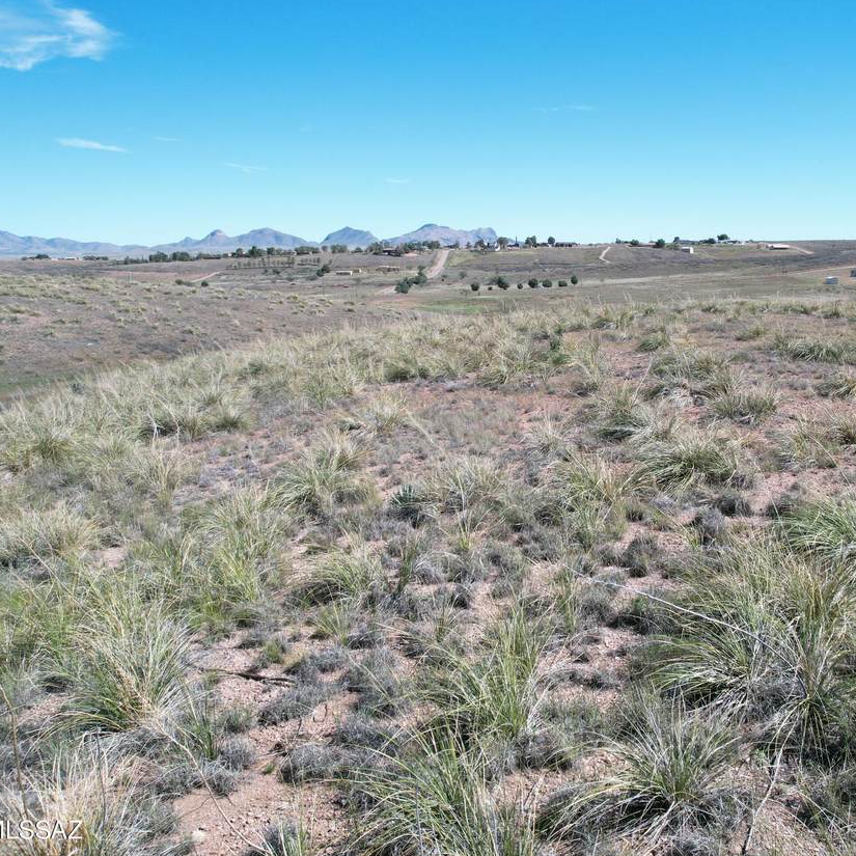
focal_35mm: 29
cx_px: 565
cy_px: 428
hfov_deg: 54.6
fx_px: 811
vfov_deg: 55.6
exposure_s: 1/1250
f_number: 2.8
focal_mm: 8.38
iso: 110
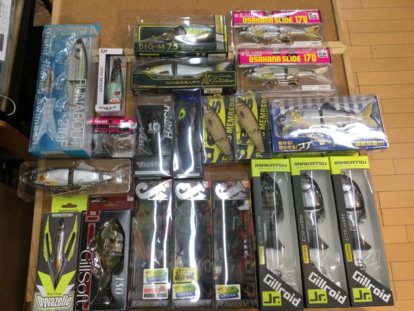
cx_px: 207
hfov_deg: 58.4
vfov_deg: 45.4
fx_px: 371
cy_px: 156
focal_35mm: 31
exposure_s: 1/40
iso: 25
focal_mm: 3.3
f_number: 2.4
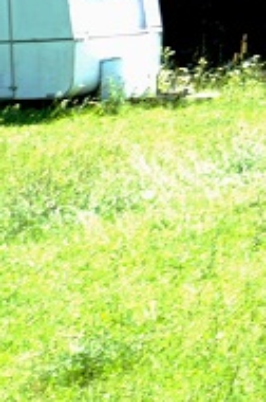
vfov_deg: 5.0
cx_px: 482
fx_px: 4516
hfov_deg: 3.4
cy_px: -319
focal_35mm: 406
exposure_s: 1/80
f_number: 4.5
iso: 100
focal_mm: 50
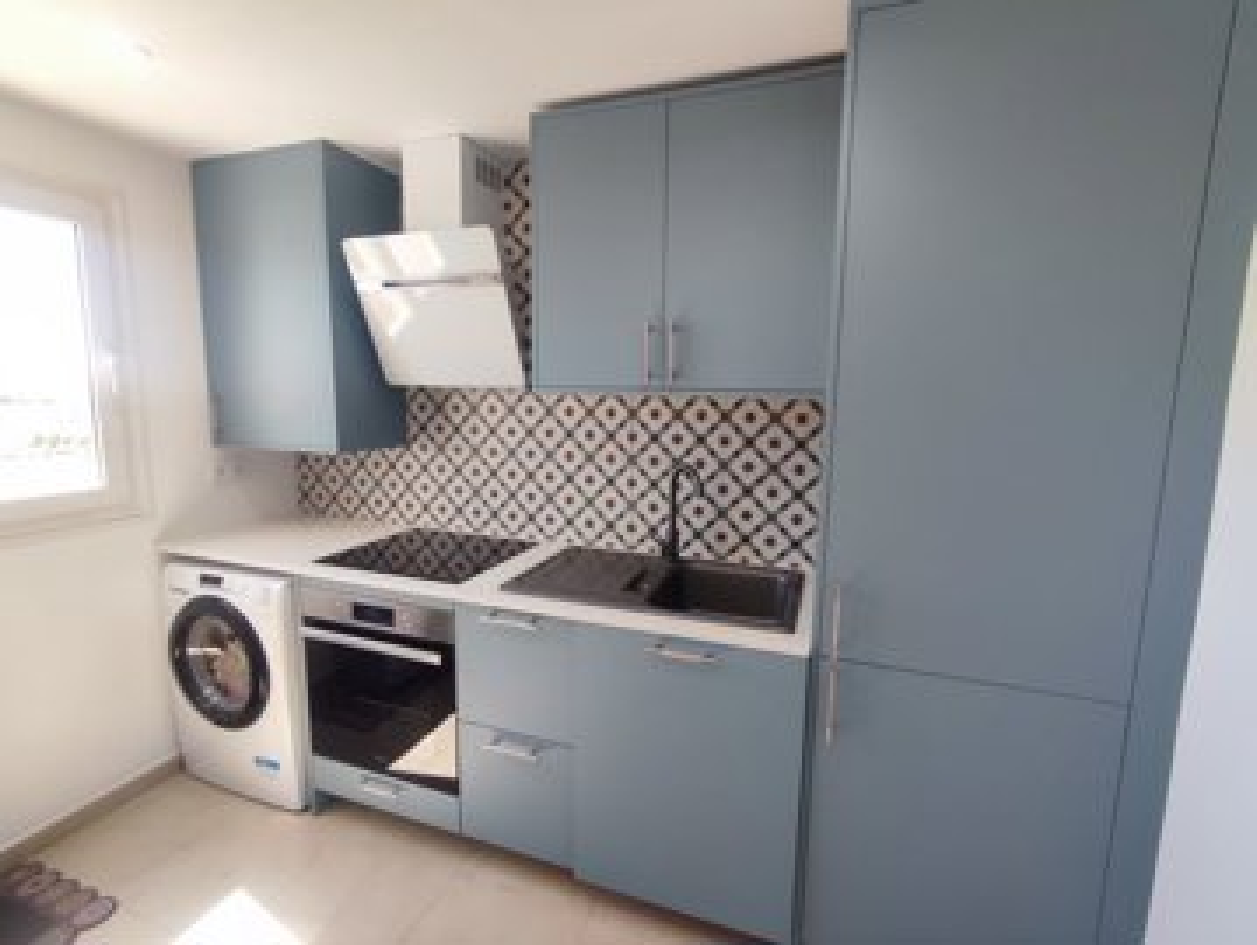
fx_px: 582
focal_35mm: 16
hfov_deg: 94.4
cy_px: 472
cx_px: 628
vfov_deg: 78.2
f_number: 2.2
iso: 57
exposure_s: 1/100
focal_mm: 1.65
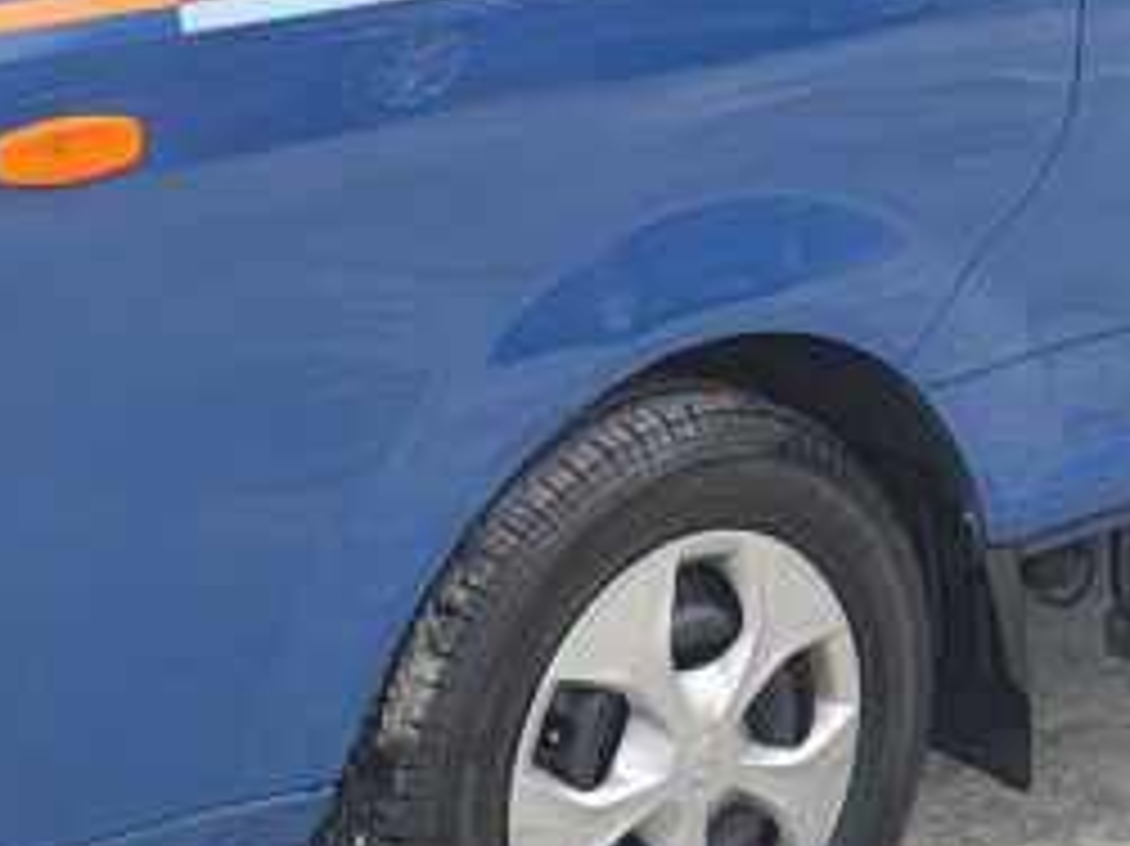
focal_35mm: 102
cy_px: 45
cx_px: 702
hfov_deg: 19.2
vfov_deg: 14.3
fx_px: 3328
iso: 100
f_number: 1.4
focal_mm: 5.89
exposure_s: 1/354
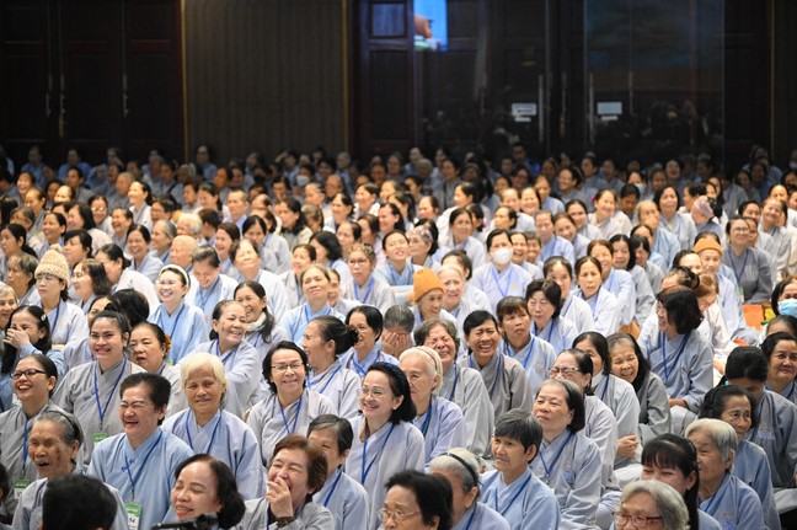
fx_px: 2212
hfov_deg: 20.4
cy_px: 265
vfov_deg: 13.7
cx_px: 398
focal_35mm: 100
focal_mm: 100
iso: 10000
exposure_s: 1/250
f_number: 4
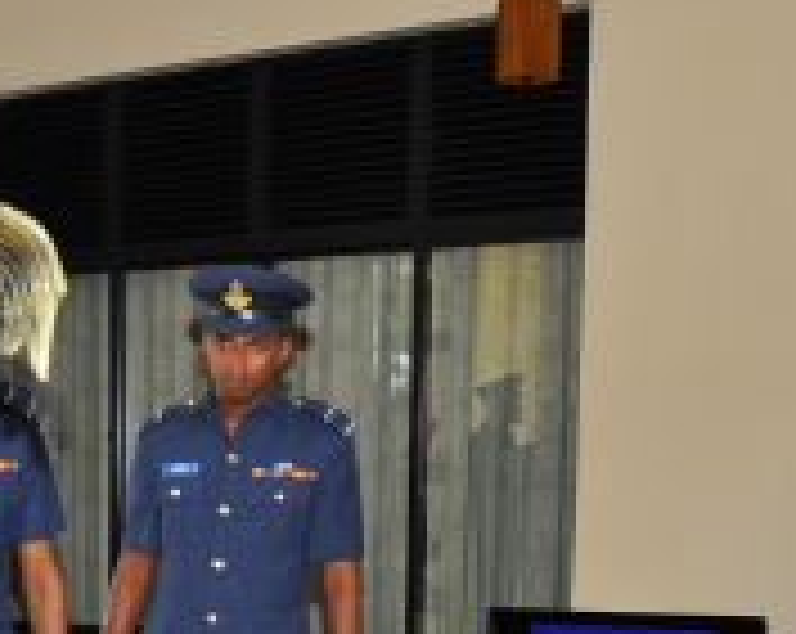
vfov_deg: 16.7
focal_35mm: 86
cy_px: 850
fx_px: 2023
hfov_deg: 20.6
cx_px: -198
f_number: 3.5
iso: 250
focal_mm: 18
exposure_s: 1/100
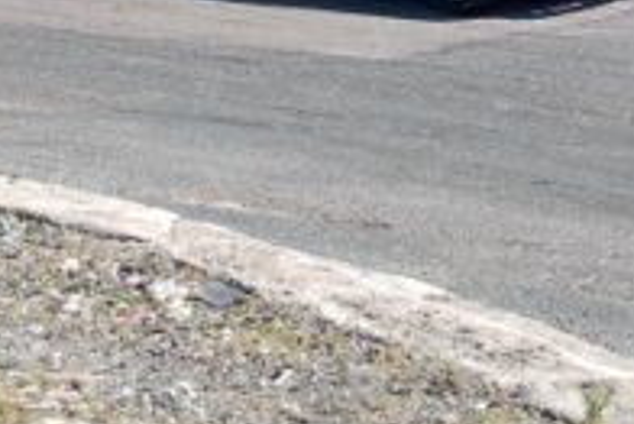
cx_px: 116
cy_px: -168
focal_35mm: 196
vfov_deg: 6.9
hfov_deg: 10.5
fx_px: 3454
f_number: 4.8
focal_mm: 40
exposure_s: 1/1000
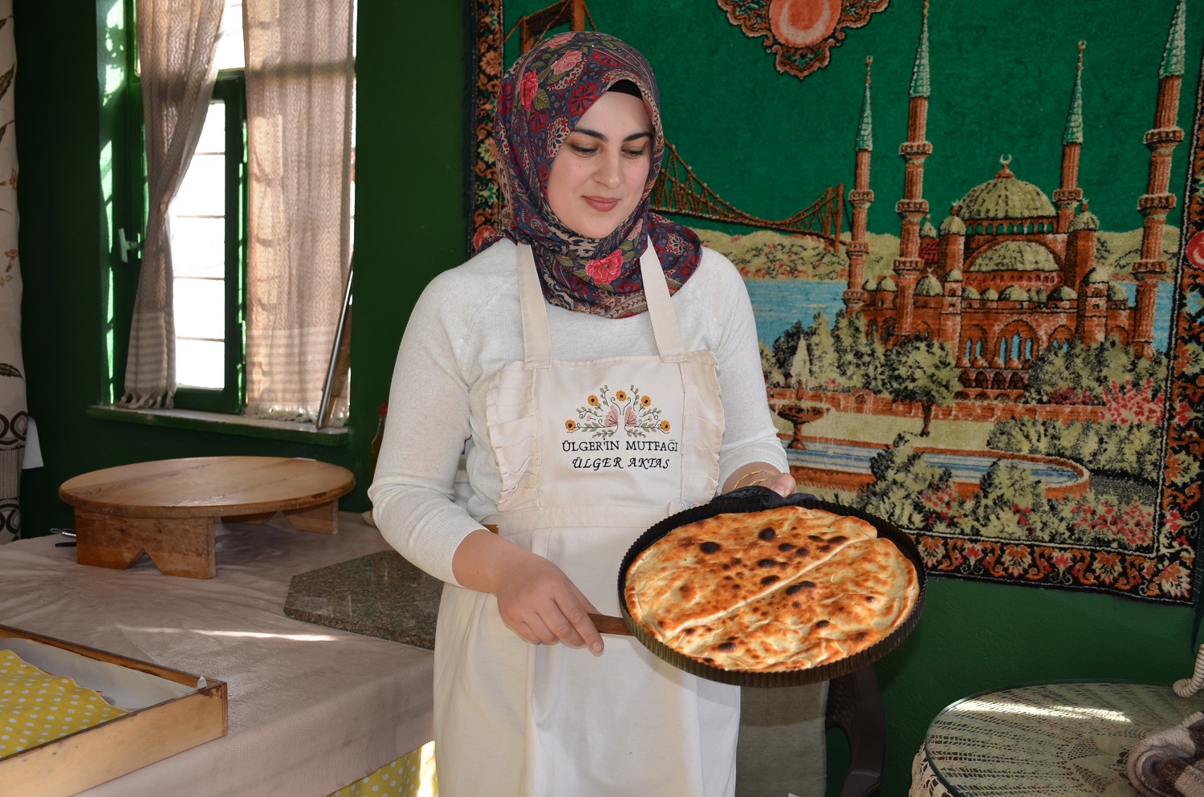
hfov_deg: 49.6
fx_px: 1301
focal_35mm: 39
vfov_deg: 34.1
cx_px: 602
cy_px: 398
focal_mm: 26
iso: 200
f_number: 3.8
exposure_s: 1/160
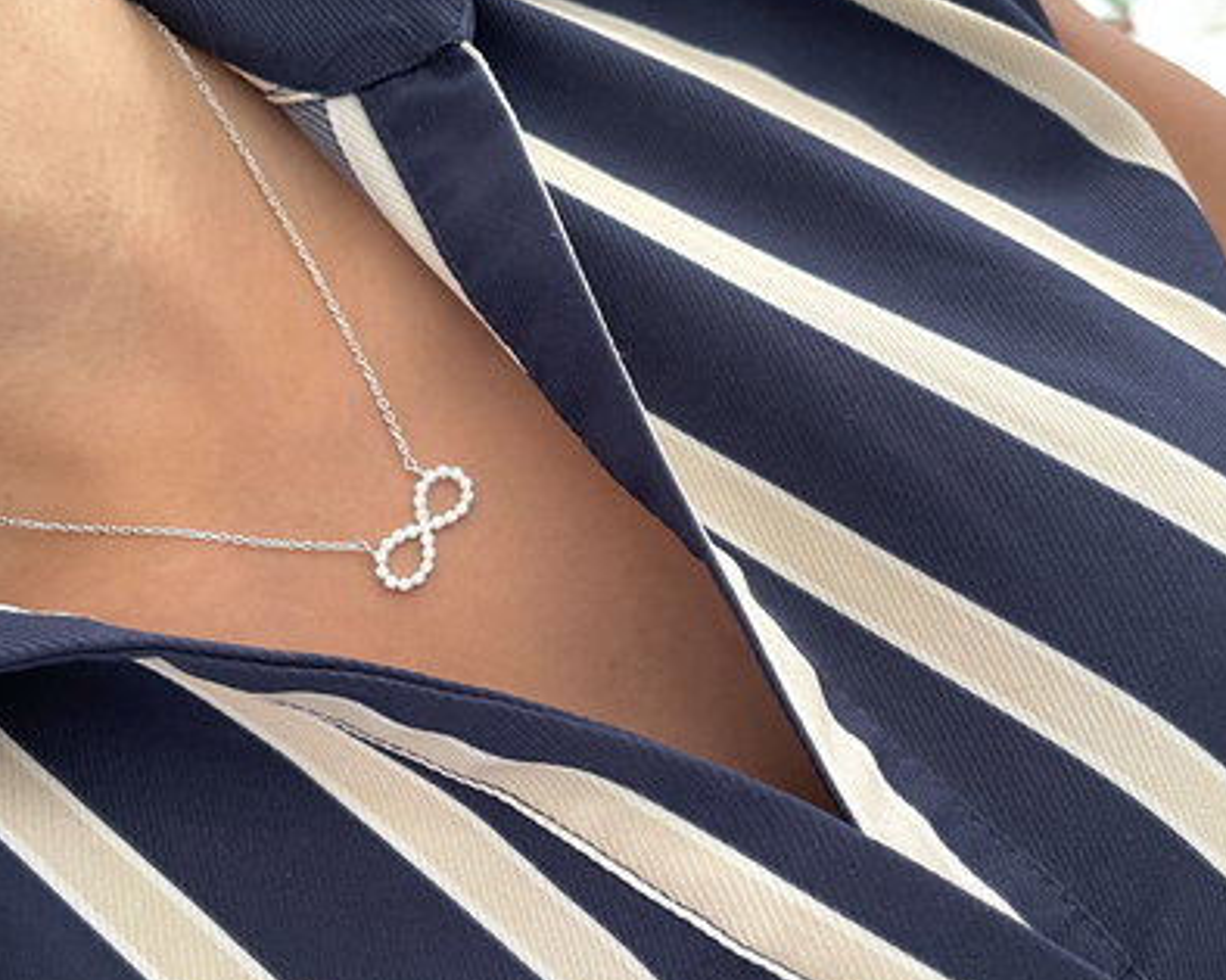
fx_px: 1197
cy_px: 562
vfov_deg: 44.4
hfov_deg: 54.2
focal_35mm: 33
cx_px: 613
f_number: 1.6
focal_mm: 5.1
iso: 200
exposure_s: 1/50
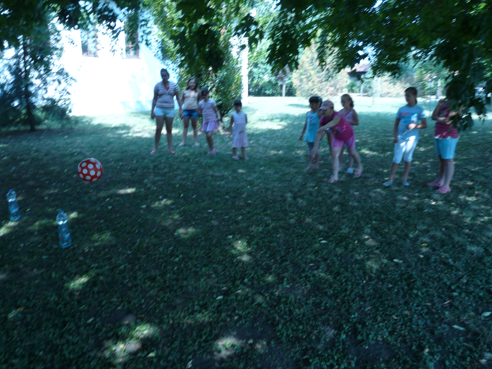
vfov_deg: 49.7
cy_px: 178
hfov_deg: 63.4
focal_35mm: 28
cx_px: 237
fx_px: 398
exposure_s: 1/160
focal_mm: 4.8
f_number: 2.8
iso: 100
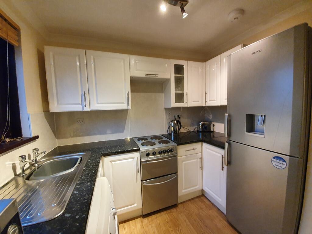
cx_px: 156
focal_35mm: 13
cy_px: 117
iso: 500
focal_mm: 1.8
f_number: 2.2
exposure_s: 1/33
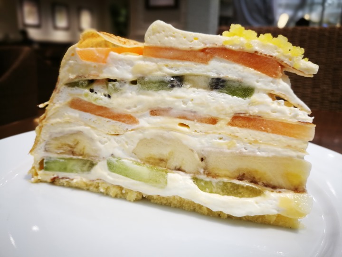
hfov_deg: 65.3
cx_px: 171
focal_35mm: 27
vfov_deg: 51.4
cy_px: 128
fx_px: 267
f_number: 4
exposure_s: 1/50
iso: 100
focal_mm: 4.5
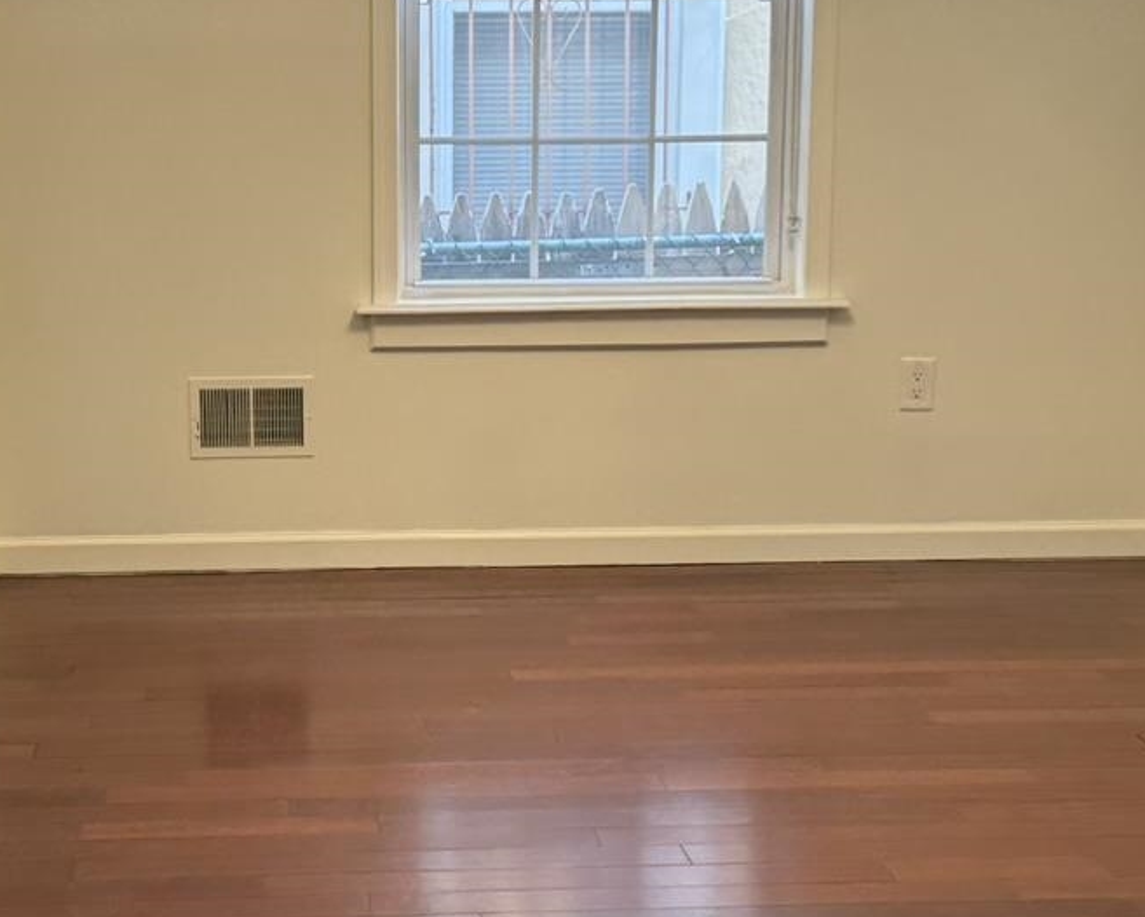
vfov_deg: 21.0
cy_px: 533
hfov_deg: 25.9
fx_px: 2475
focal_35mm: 73
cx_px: 371
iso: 160
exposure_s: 1/120
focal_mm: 6.76
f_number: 1.78
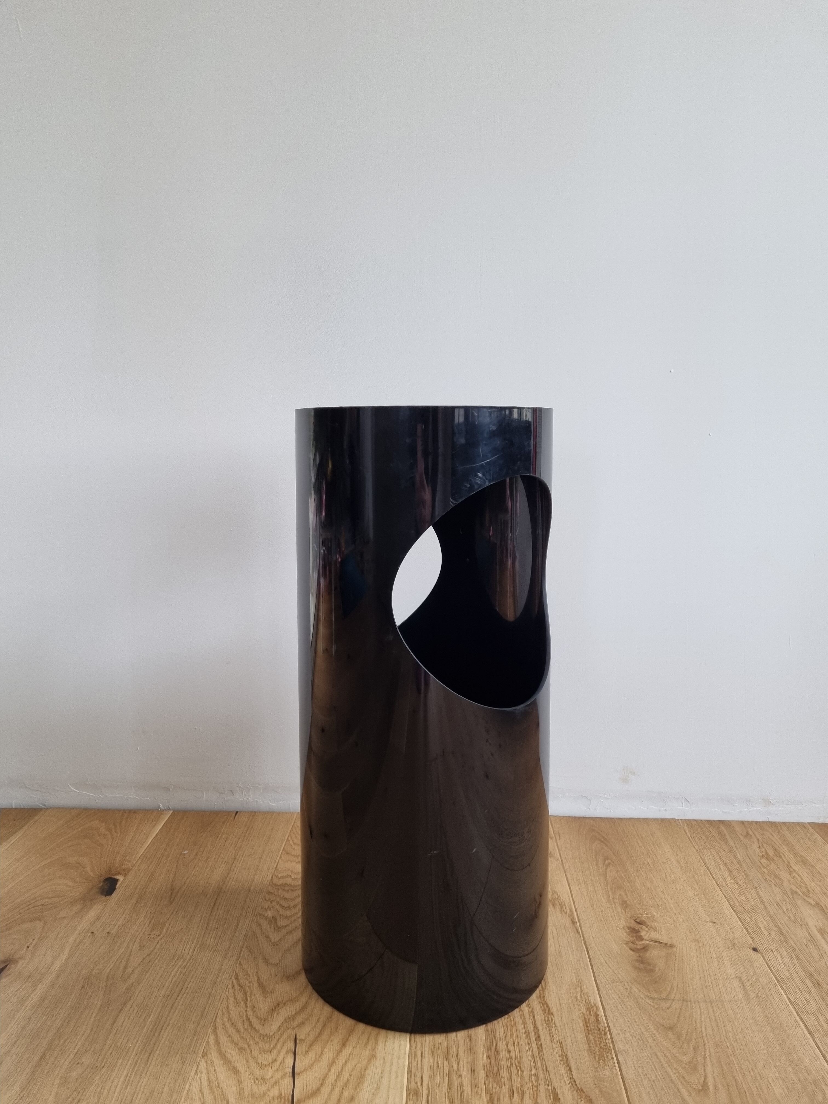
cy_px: 552
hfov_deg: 53.1
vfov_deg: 67.3
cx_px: 414
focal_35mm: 26
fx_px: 829
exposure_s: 1/120
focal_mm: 5.4
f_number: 1.8
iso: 160
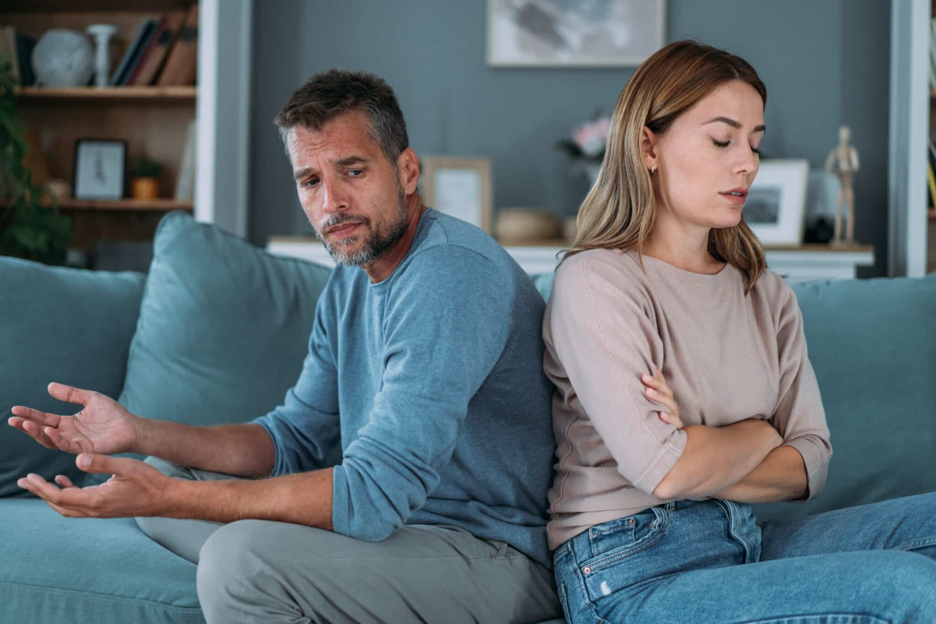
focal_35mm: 55
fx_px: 1430
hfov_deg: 36.2
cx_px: 468
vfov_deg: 24.6
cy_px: 312
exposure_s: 1/250
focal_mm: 55
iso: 800
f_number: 1.8
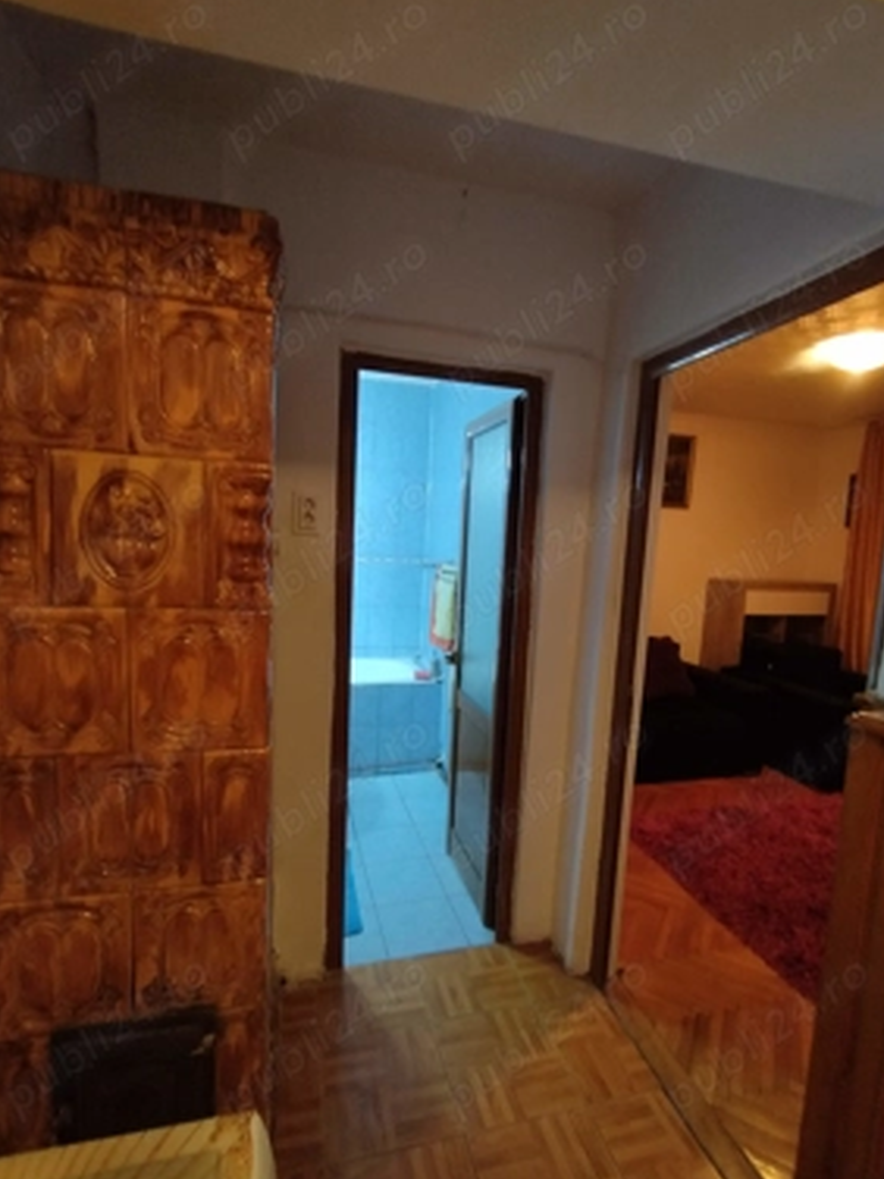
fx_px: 579
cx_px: 436
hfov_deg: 74.7
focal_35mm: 17
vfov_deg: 91.0
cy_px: 608
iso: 170
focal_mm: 1.65
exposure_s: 1/16.7
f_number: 2.2
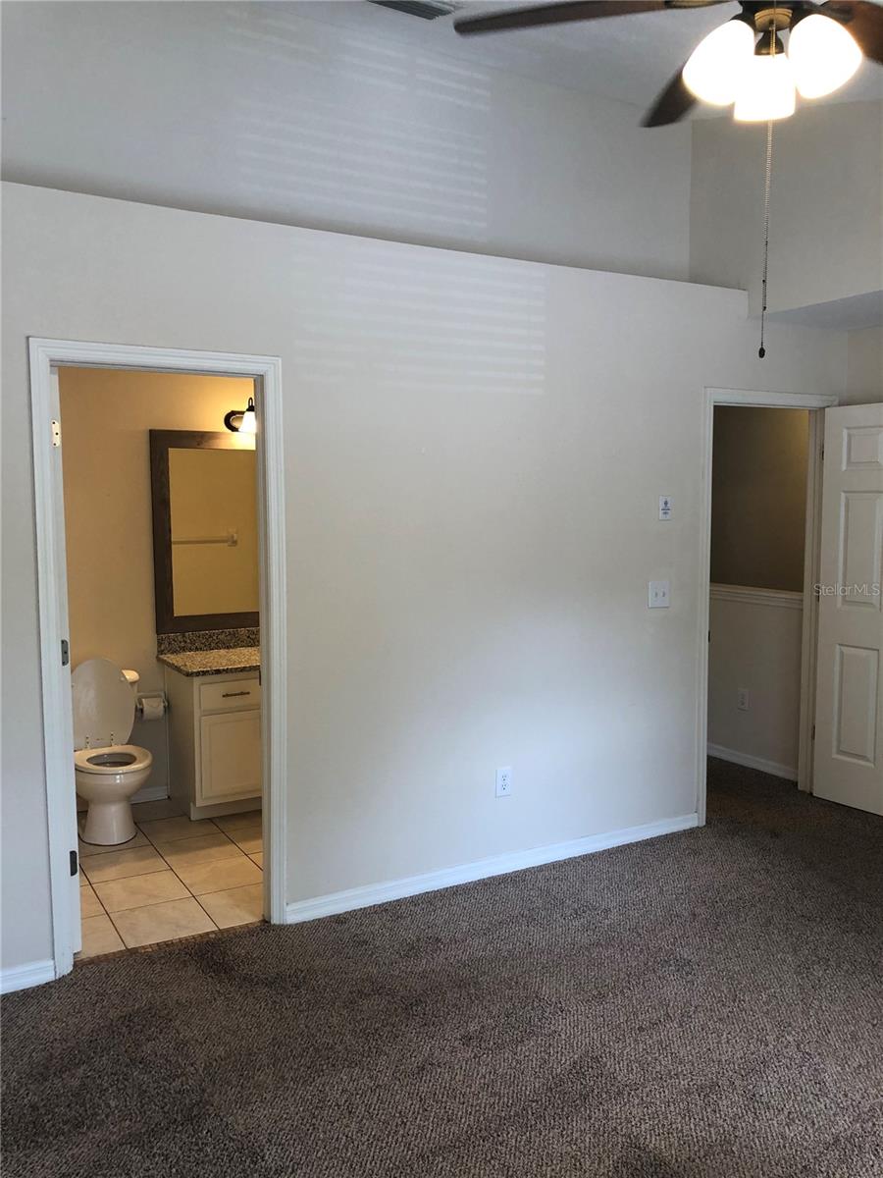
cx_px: 442
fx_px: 952
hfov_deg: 49.7
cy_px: 589
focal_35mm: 28
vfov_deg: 63.4
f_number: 1.8
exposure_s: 1/30
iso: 32
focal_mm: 3.99
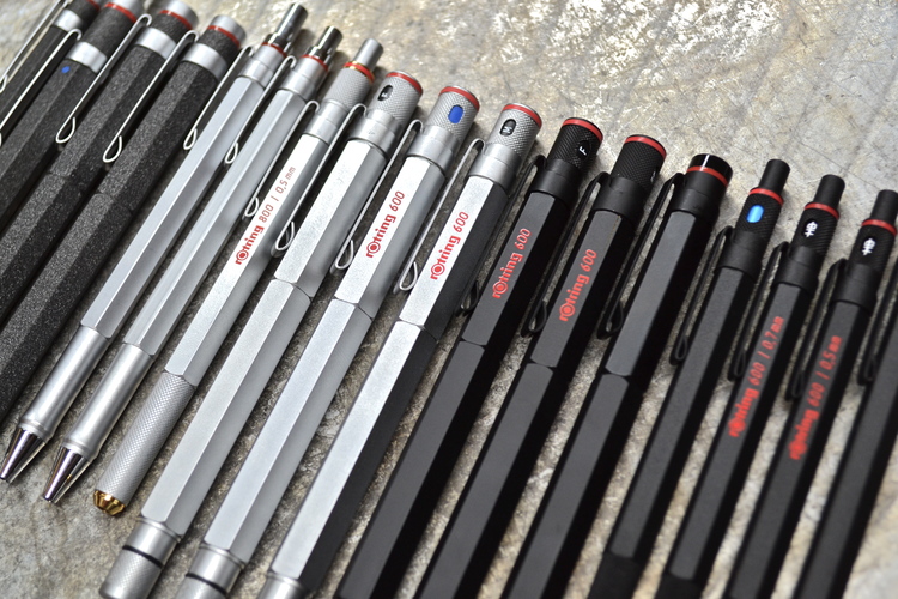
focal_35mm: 54
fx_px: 1347
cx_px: 449
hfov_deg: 36.9
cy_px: 300
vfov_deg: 25.1
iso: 450
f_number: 5
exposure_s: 1/60
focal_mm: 36
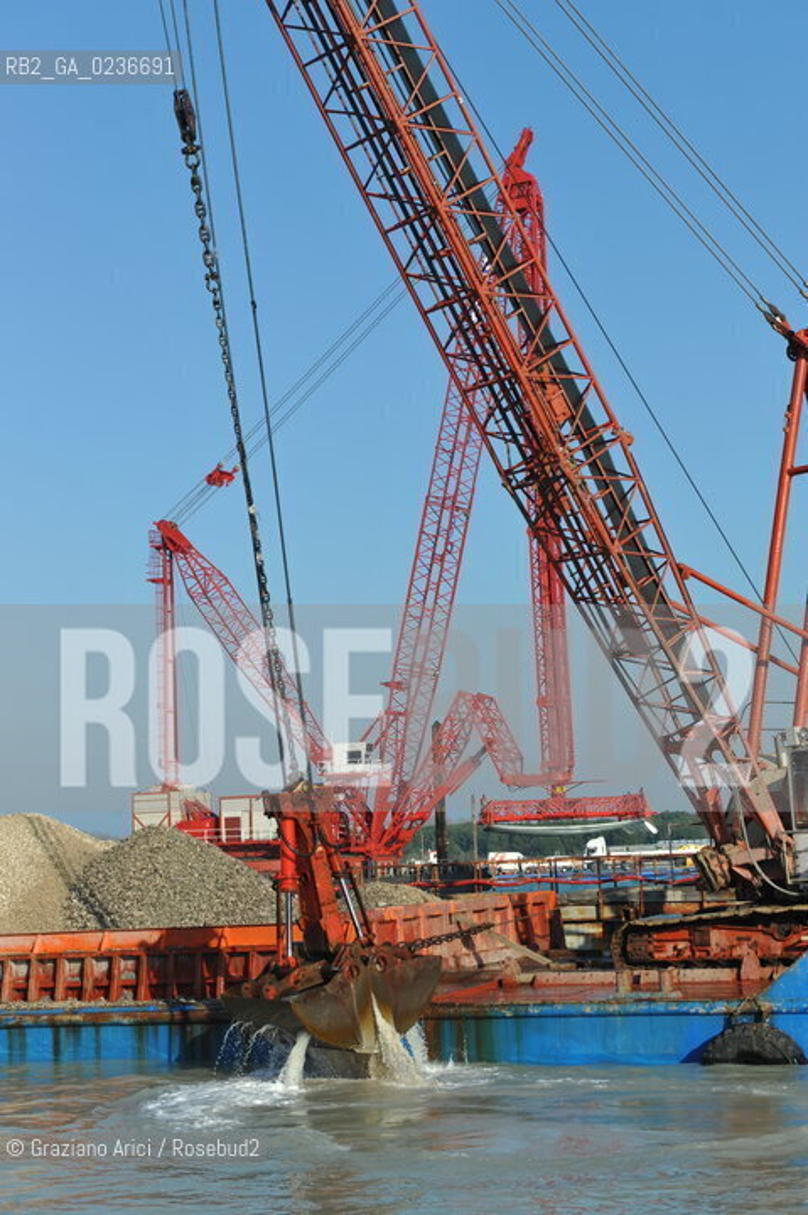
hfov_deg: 19.4
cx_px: 404
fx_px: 2360
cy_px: 608
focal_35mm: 70
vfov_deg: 28.9
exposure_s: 1/400
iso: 200
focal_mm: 70
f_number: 10
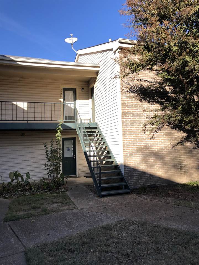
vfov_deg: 63.4
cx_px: 100
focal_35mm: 28
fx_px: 215
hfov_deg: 49.7
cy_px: 132
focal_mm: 4
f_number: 1.8
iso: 20
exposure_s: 1/759
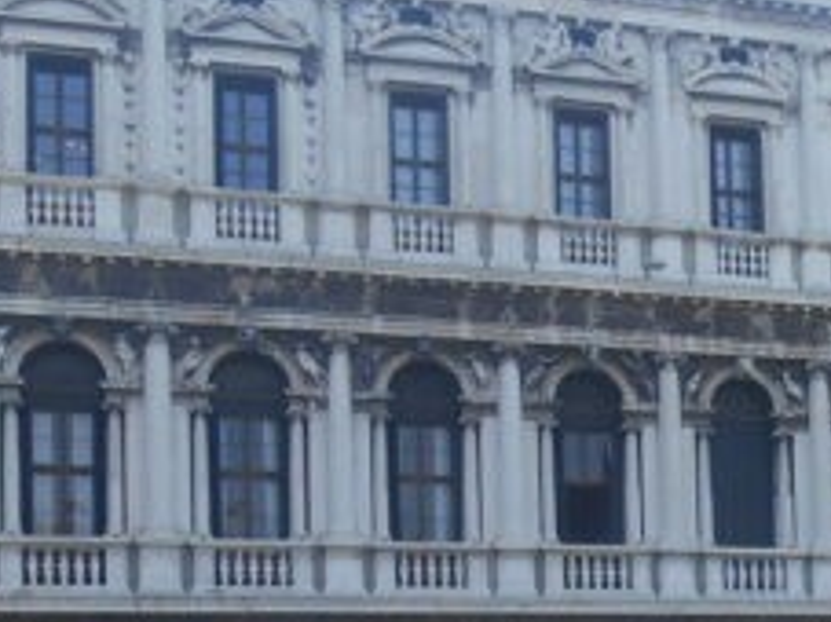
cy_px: 735
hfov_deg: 20.0
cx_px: 1149
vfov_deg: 16.1
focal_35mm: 88
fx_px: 2111
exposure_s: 1/500
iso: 80
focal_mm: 4.7
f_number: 3.4
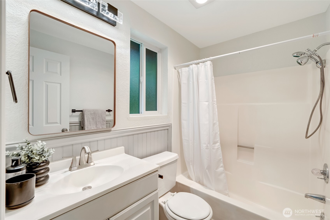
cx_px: 165
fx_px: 147
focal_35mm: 16
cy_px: 110
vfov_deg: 73.7
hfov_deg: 96.7
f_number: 9
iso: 400
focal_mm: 16
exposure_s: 1/400
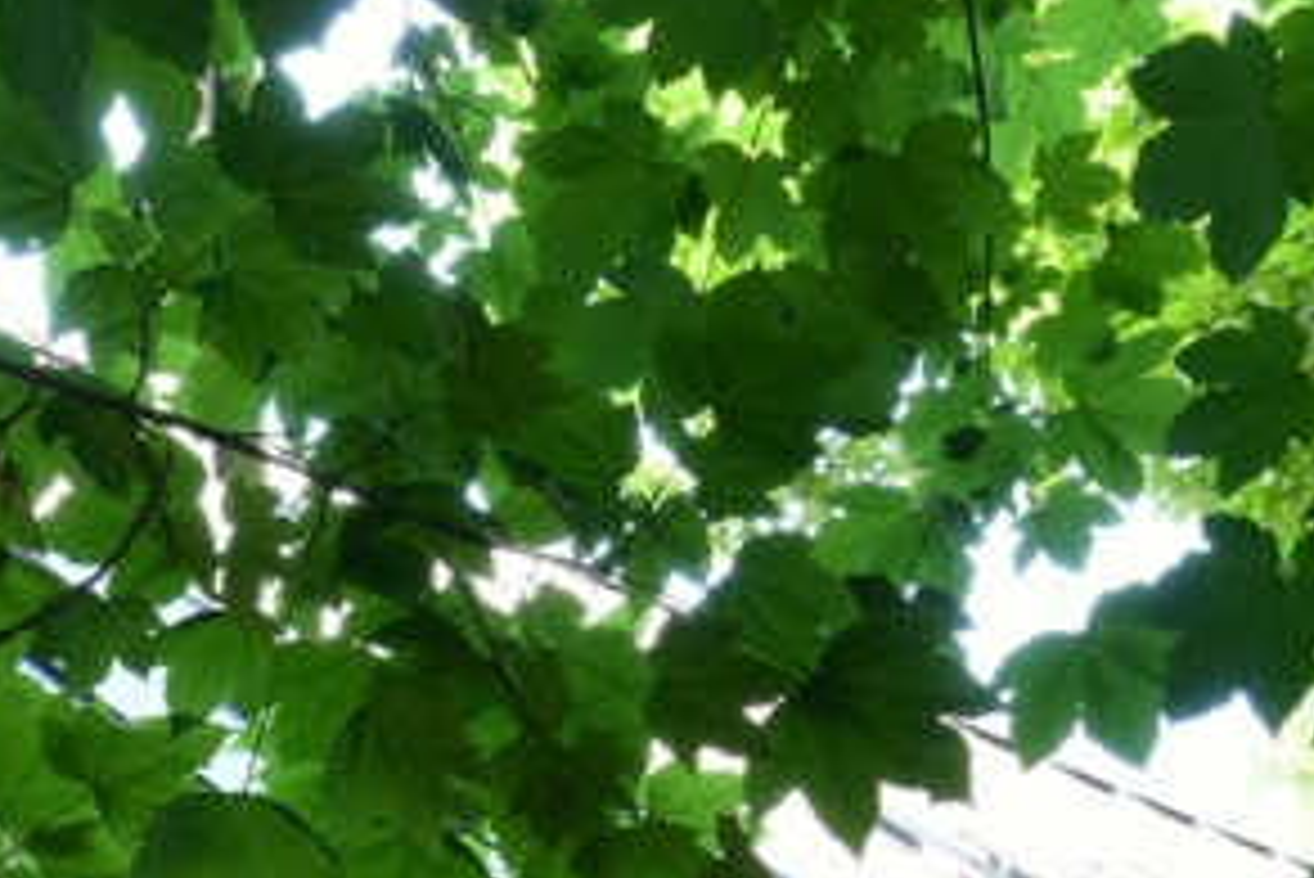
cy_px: 1522
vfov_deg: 12.0
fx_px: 3871
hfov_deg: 19.2
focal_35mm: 106
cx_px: 477
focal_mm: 24
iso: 100
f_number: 11
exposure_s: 1/3
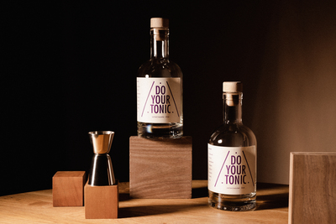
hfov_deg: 39.6
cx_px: 168
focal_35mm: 50
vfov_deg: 27.0
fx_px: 467
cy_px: 112
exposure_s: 1/125
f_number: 7.1
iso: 320
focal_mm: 50
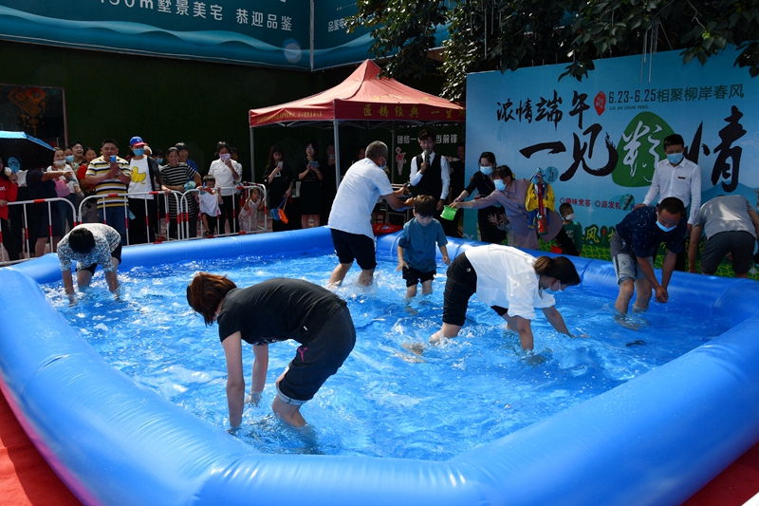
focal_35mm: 30
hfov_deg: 61.9
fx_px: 632
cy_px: 253
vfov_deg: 43.6
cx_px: 380
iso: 100
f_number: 13
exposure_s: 1/250
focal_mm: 20
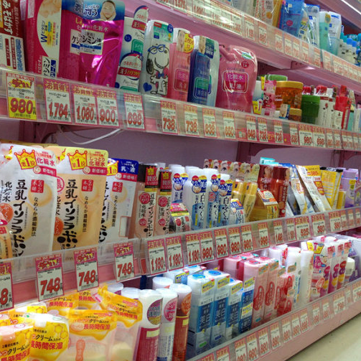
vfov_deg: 41.9
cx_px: 146
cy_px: 184
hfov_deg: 41.7
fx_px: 472
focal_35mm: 40
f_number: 2.4
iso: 80
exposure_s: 1/120
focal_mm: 4.13
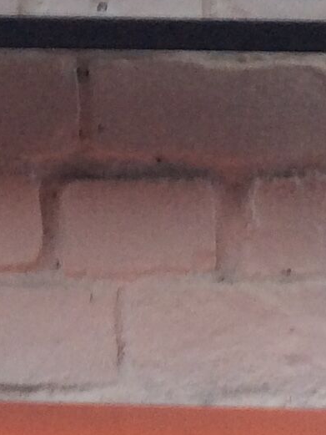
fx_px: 1996
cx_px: -123
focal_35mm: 159
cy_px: -44
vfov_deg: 12.2
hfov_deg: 9.2
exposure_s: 1/25
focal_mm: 3.3
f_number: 2.4
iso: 50
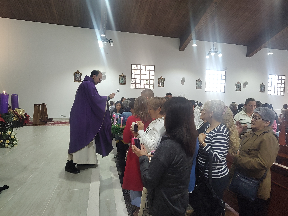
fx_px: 191
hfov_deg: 73.9
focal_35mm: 23
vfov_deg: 58.9
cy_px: 108
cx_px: 144
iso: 398
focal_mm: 5.56
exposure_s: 1/120
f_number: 1.8
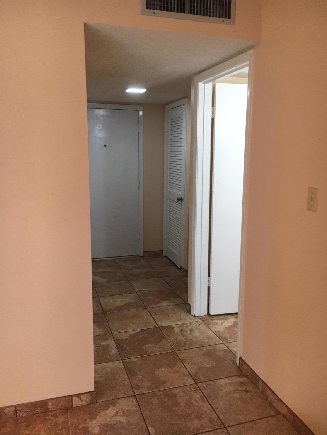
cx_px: 164
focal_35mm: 29
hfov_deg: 48.2
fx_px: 365
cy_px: 218
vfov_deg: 61.7
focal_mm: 4.15
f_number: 2.2
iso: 100
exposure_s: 1/30
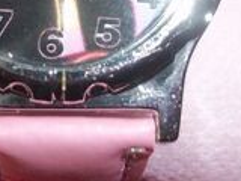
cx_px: 59
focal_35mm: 108
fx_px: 752
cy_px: -29
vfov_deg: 13.4
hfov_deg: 18.1
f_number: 3.1
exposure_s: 1/30
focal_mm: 6.5
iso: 80
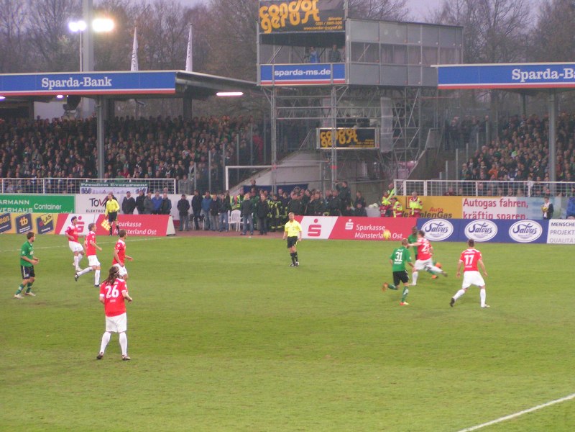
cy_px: 216
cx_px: 288
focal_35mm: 131
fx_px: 2176
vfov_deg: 11.3
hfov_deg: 15.1
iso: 200
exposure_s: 1/80
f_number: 3.5
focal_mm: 20
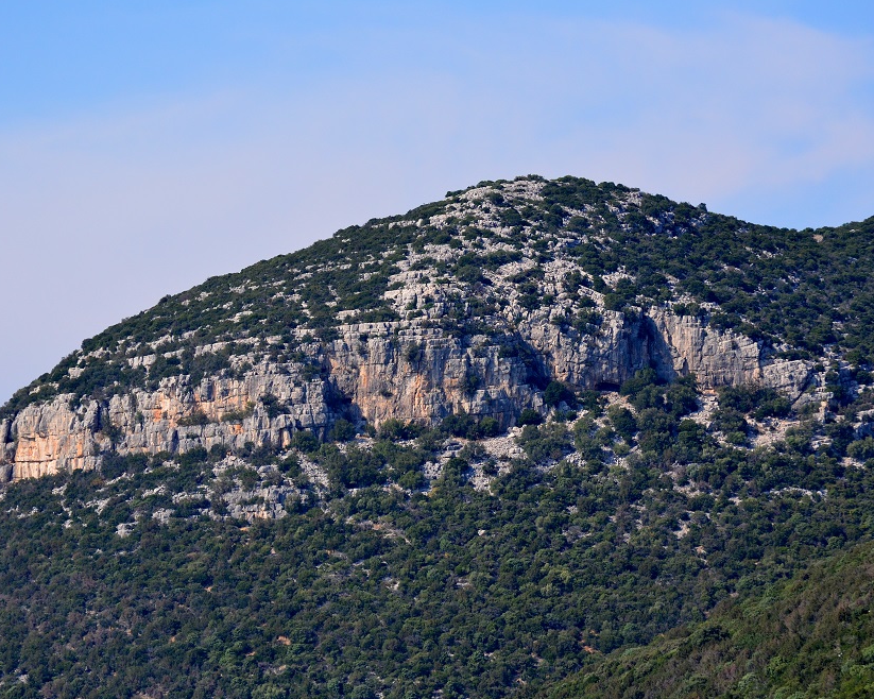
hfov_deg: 9.3
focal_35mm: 208
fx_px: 5379
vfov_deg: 7.4
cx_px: 453
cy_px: 350
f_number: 4.8
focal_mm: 122
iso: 400
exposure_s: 1/2500
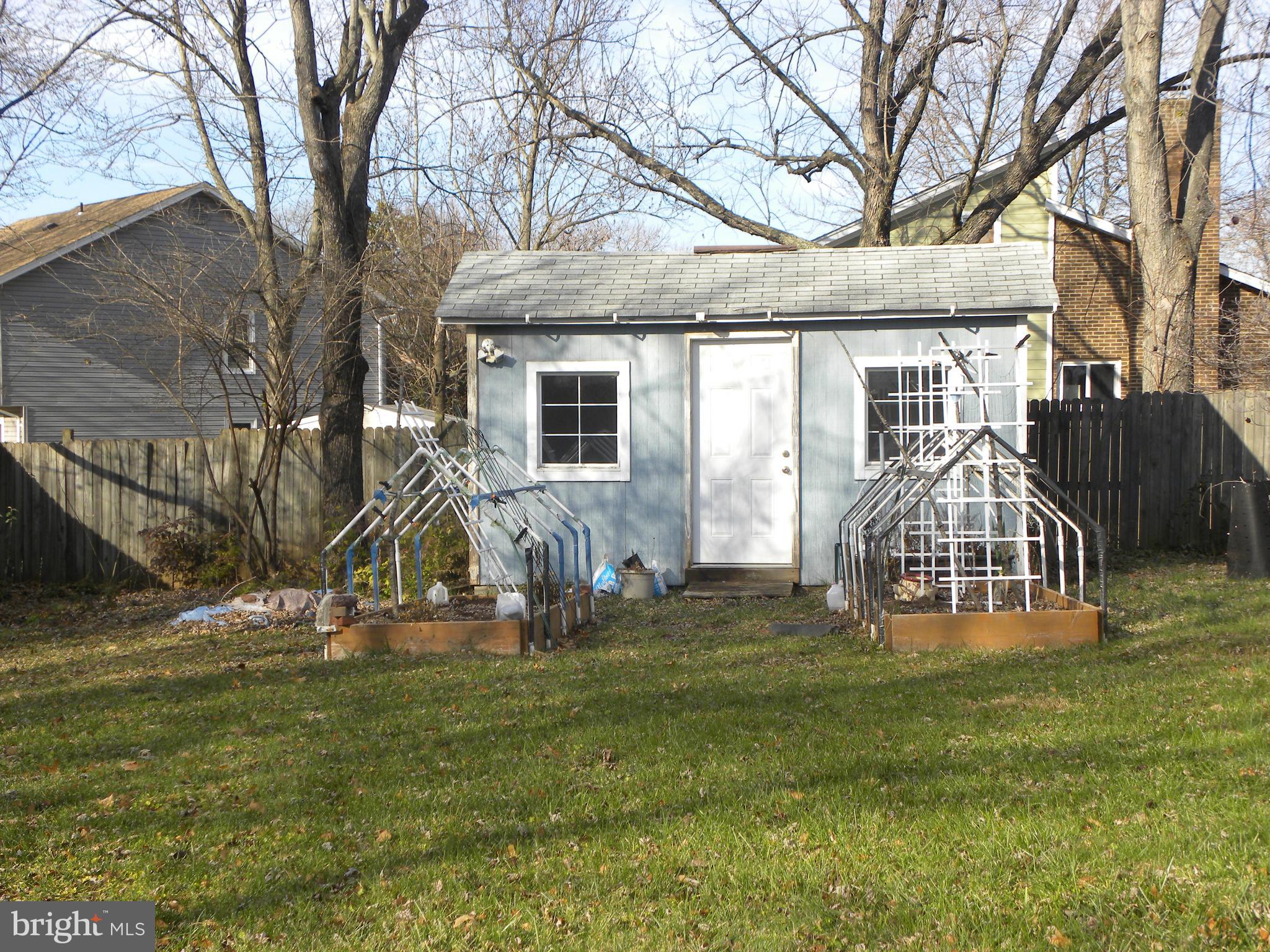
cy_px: 476
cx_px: 635
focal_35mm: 52
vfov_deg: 28.0
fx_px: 1908
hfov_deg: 36.8
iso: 64
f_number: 3.5
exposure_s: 1/399
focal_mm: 9.2
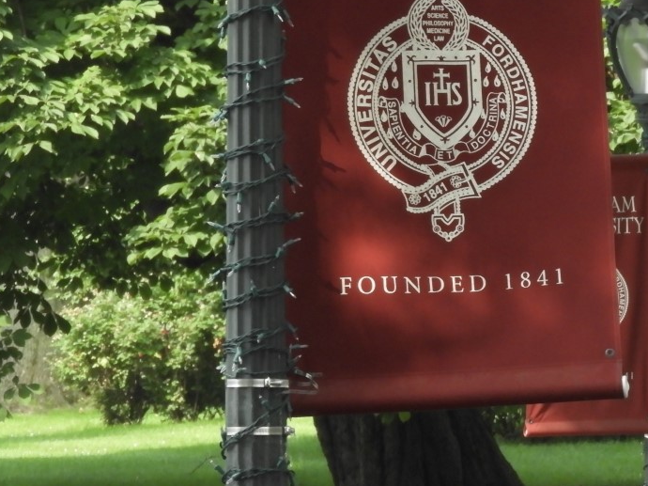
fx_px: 9768
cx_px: 500
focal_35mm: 522
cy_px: 225
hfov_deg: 3.8
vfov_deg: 2.8
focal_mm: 44.8
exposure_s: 1/500
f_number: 5.5
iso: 720
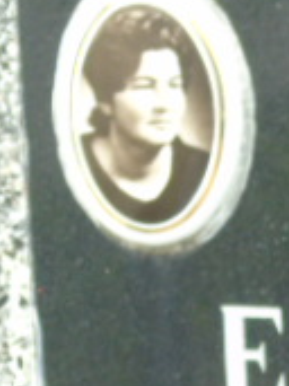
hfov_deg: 2.4
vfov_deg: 3.3
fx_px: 6777
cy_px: 418
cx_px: 589
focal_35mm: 608
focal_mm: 29
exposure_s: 1/125
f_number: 4.9
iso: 100
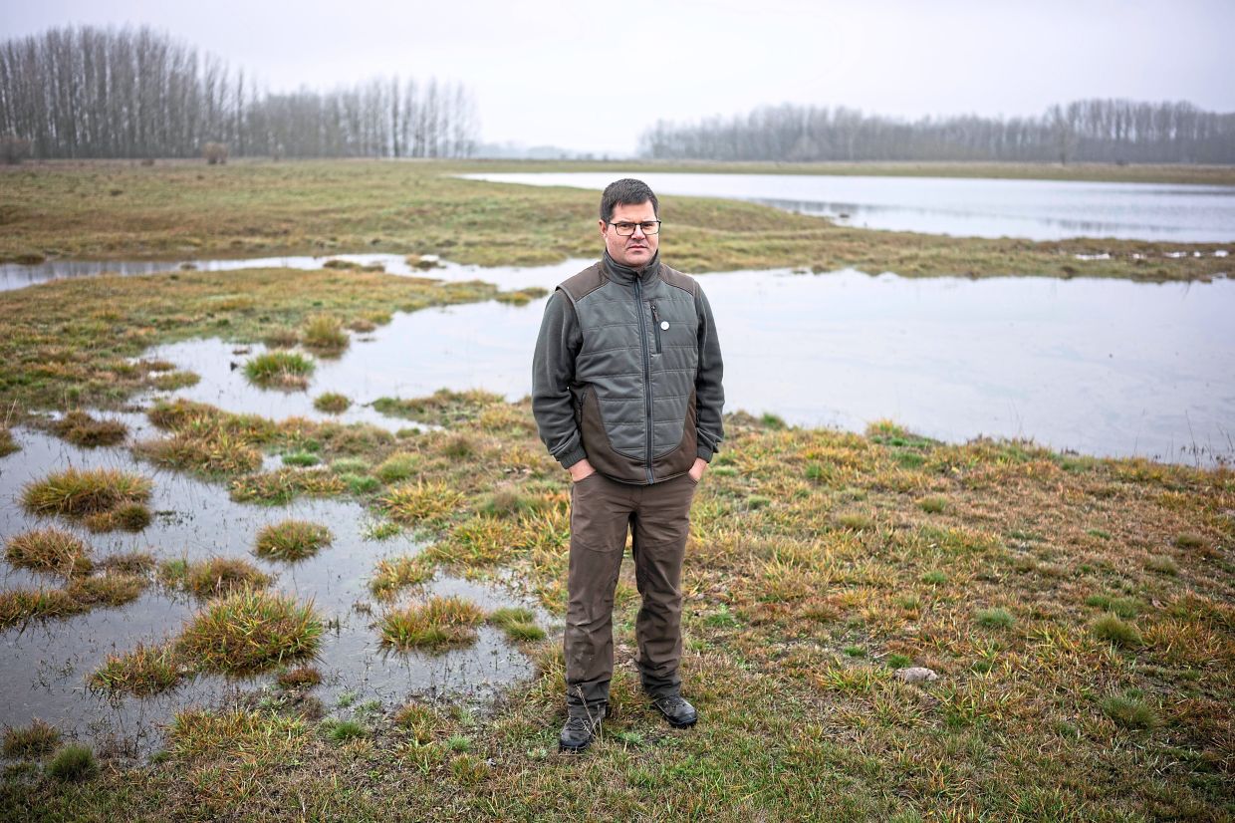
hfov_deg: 54.4
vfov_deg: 37.8
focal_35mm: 35
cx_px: 618
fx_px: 1200
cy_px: 412
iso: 64
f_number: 1.8
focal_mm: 35
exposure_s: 1/250
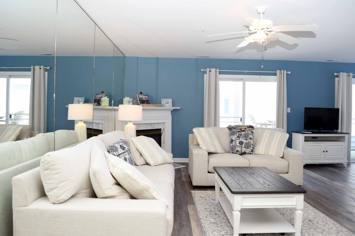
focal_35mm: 27
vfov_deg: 47.9
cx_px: 178
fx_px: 266
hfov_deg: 67.4
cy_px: 118
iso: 280
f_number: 4
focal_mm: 18
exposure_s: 1/60
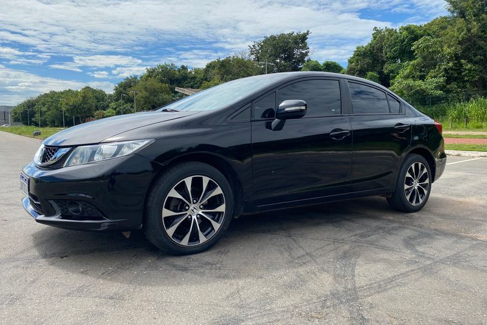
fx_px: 379
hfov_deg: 65.5
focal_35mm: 28
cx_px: 250
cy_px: 152
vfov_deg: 46.4
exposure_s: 1/3497
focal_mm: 4.25
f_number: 1.8
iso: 32
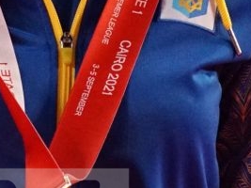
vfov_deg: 0.8
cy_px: -80
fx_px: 14082
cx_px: 41
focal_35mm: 1943
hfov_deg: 1.0
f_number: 3.5
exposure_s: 1/320
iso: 1600
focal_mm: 200
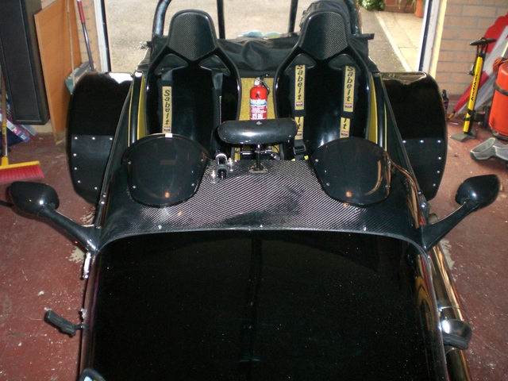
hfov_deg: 49.0
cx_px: 254
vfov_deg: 37.7
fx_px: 558
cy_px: 190
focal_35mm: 38
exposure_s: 1/60
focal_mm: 6.3
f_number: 3.1
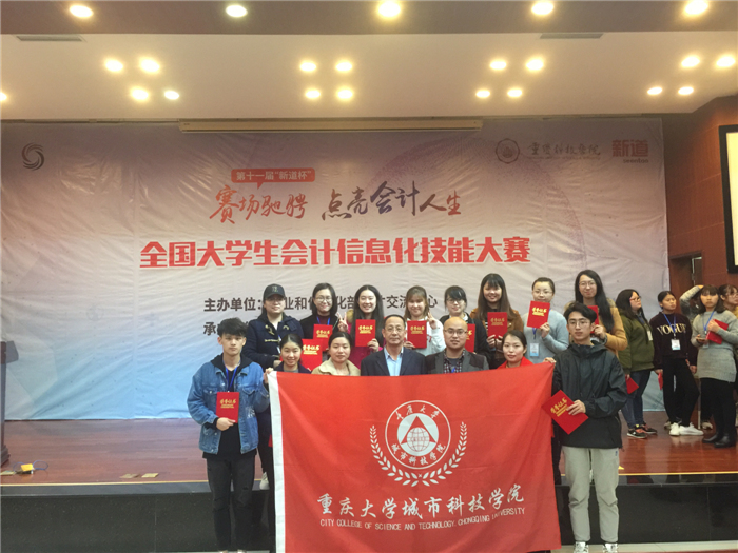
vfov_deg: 48.2
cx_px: 369
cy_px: 276
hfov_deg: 61.7
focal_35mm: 29
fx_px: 618
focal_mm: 4.15
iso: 125
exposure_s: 1/8
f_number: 2.2
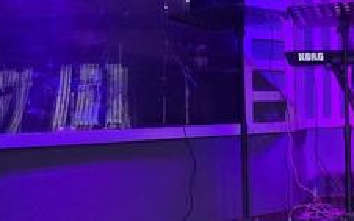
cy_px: 82
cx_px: 373
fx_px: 521
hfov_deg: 33.5
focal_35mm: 54
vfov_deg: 23.9
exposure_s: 1/120
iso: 800
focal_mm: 6.3
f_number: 1.7
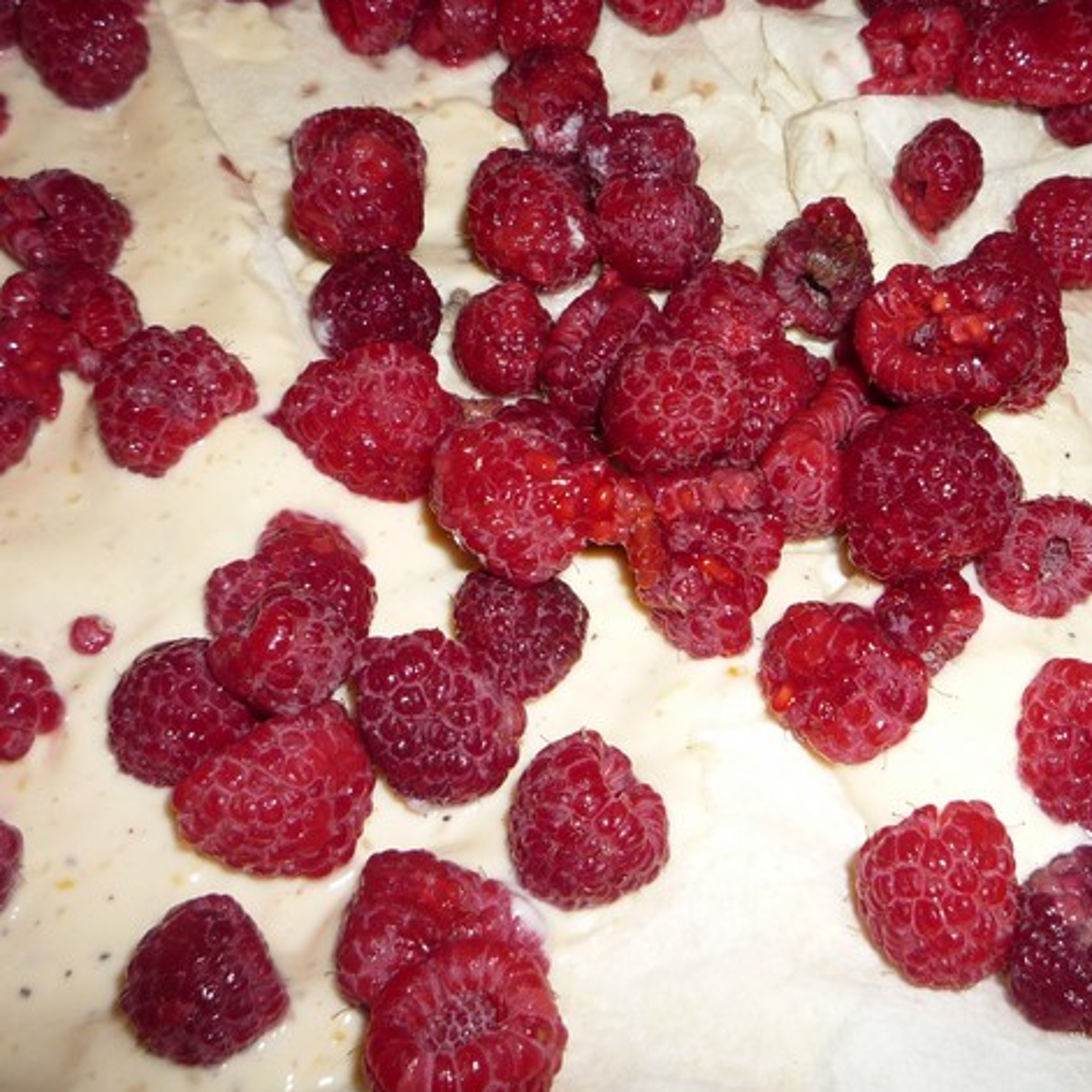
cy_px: 408
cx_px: 760
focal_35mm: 45
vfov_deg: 37.3
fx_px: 1606
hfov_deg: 37.0
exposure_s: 1/30
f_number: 4
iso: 100
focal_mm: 5.2
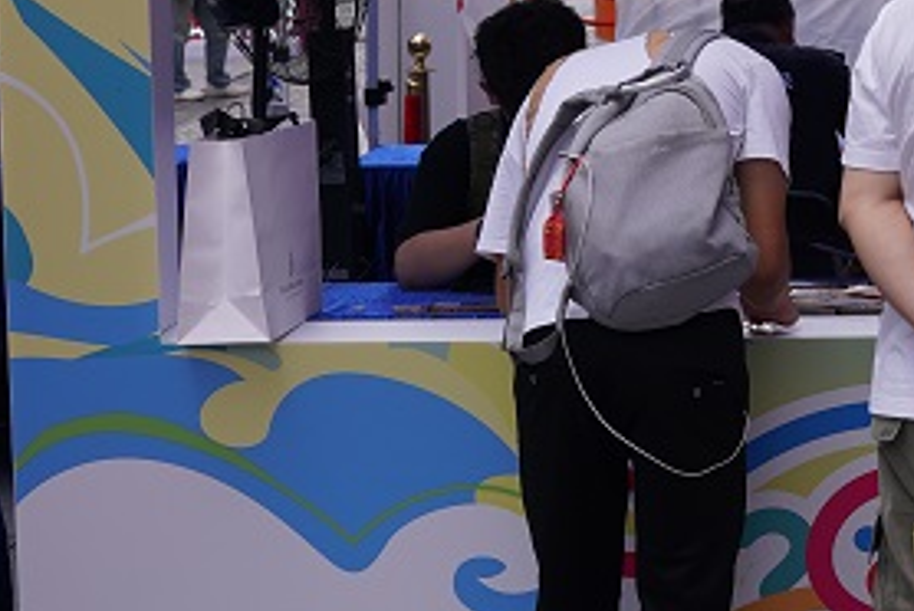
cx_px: 1003
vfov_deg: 11.6
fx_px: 2968
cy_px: -18
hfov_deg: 17.0
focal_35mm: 117
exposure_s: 1/500
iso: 200
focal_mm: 32.5
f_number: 4.5
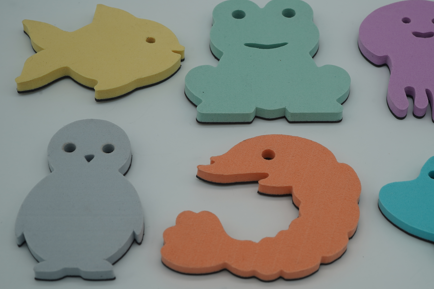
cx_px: 267
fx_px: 868
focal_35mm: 72
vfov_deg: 18.9
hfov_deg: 28.0
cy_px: 130
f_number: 13
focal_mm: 52
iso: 100
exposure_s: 1/50
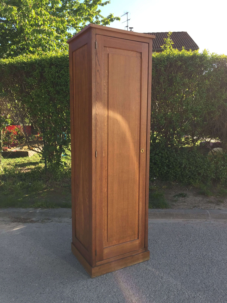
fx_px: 254
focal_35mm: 29
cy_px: 152
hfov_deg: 48.2
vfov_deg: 61.7
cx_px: 114
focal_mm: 4.15
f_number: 2.2
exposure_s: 1/514
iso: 32
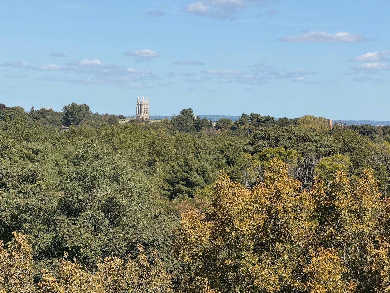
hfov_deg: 16.4
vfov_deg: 12.3
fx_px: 1352
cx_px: 195
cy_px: 146
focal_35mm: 120
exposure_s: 1/1613
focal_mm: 15.66
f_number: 2.8
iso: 50
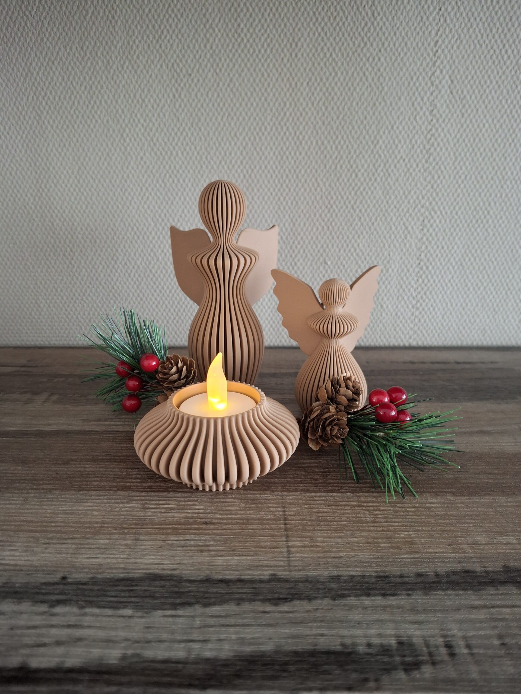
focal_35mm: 25
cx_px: 260
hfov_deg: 54.9
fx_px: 502
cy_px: 347
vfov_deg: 69.4
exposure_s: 1/25
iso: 500
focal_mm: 4.69
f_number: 1.8
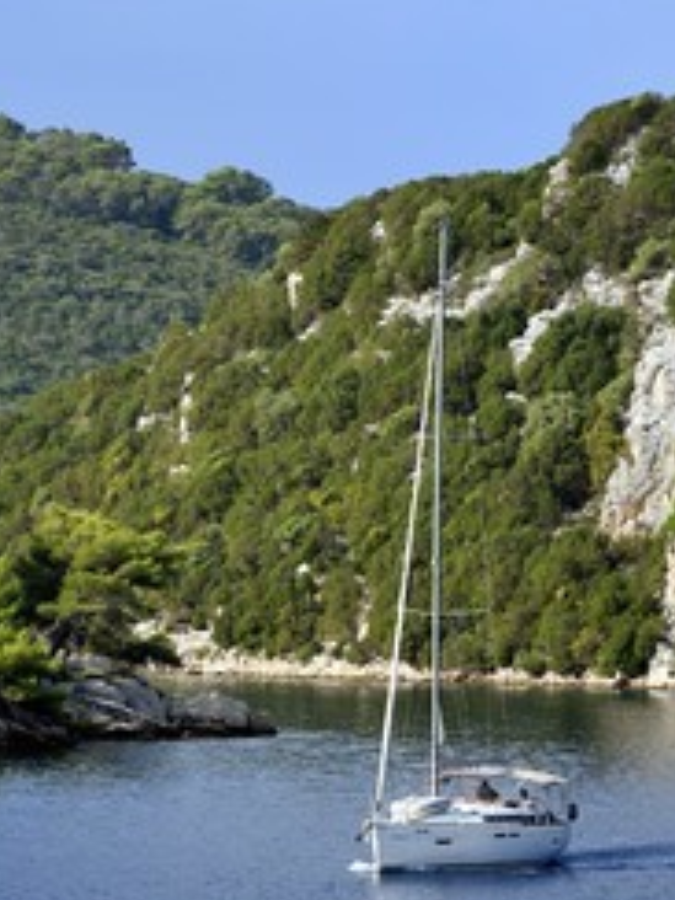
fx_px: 6890
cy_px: 468
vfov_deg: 7.5
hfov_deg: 5.6
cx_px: 98
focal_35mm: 265
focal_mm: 160
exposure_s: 1/320
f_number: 9
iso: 200
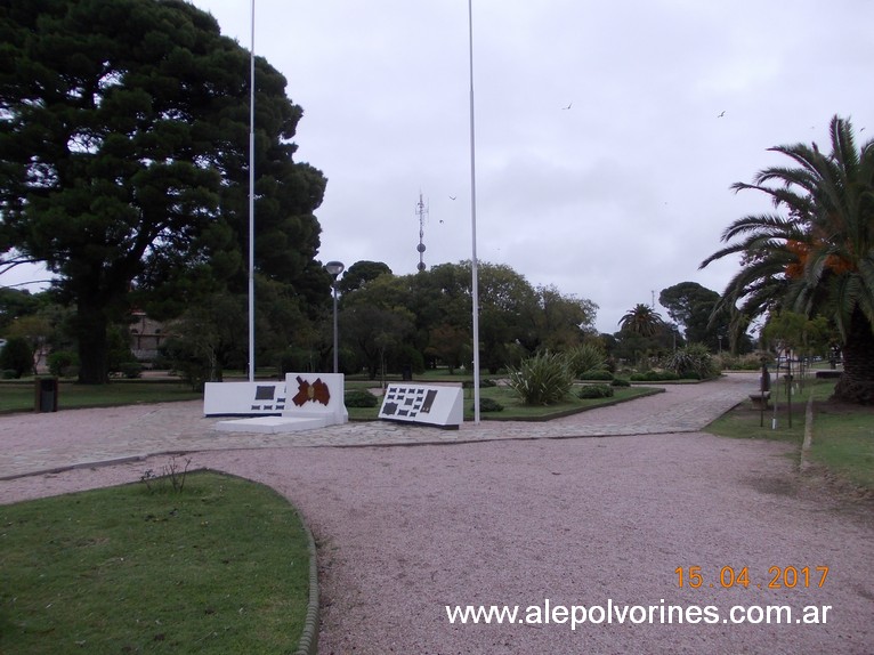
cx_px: 437
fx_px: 707
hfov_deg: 63.5
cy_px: 328
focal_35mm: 28
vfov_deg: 49.7
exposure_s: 1/500
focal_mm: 4
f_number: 2.7
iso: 80
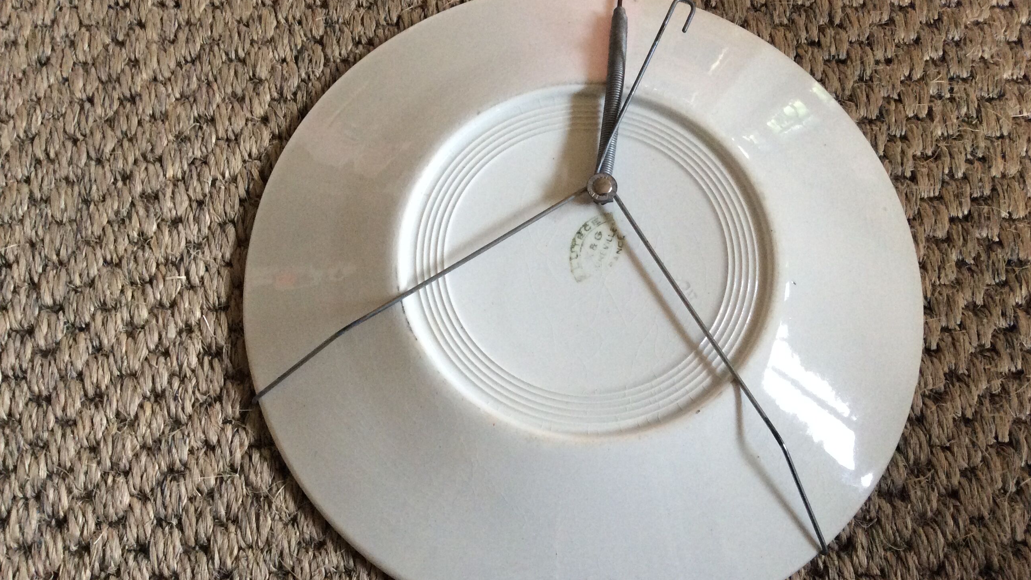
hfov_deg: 56.6
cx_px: 516
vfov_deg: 33.7
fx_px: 957
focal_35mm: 35
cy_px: 292
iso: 160
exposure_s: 1/25
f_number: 2.4
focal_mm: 3.3
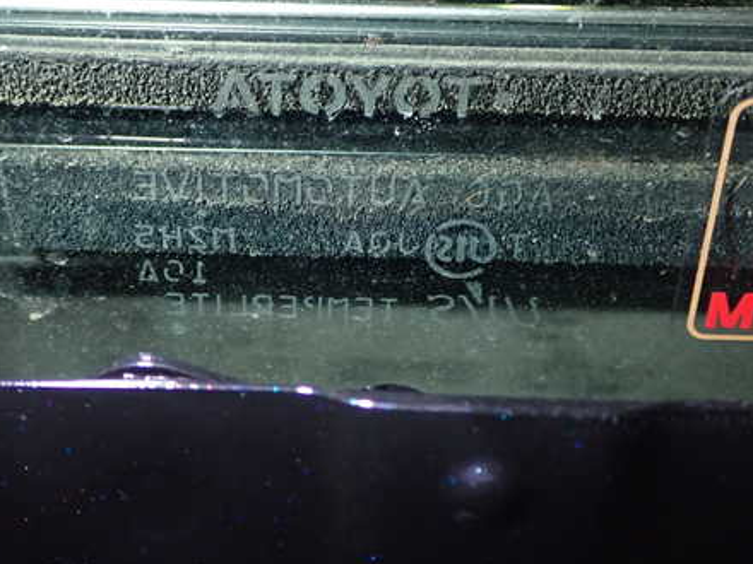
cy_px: 231
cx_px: 322
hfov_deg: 32.1
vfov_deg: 24.4
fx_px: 1305
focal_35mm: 60
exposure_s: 1/40
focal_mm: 7.84
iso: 500
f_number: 9
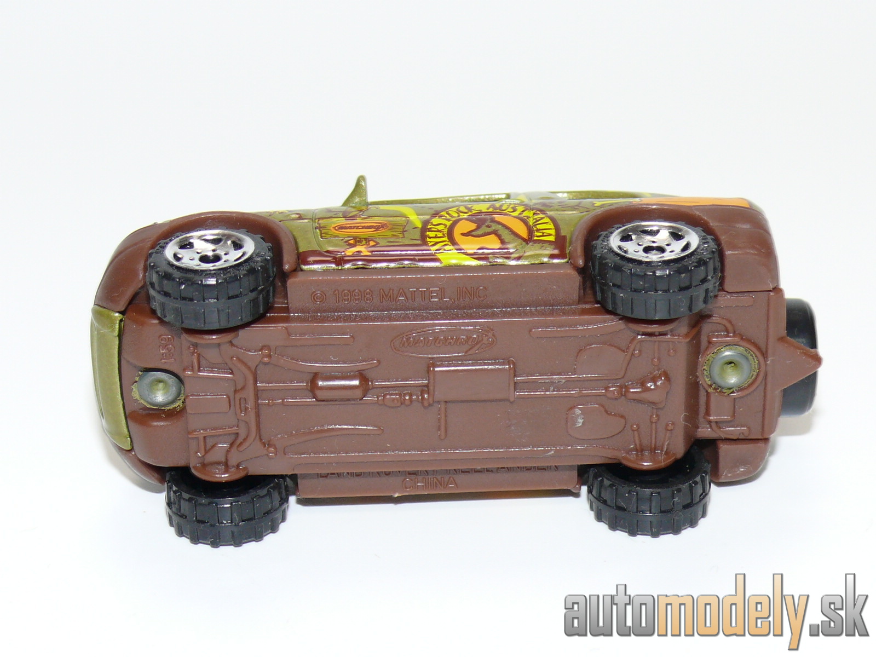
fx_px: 2607
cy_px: 328
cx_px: 438
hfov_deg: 19.1
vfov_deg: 14.4
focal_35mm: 103
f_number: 4
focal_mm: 13.5
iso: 100
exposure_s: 1/30
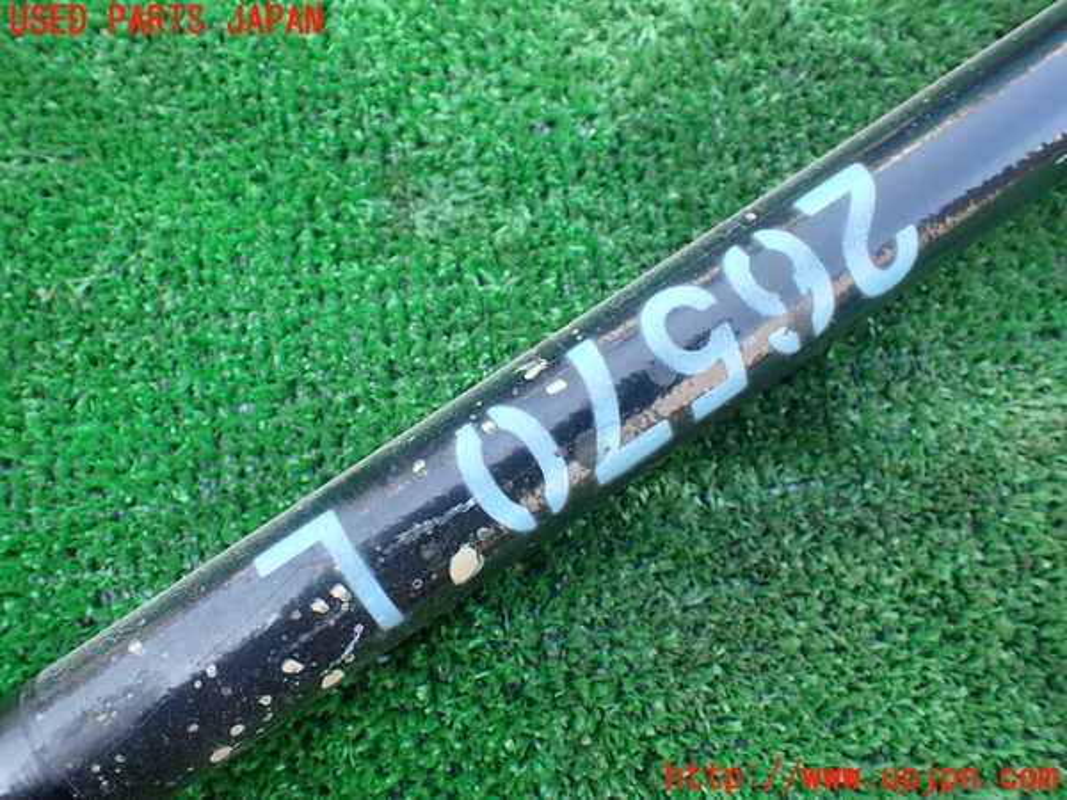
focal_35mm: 30
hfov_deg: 60.0
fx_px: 925
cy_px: 400
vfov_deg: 46.8
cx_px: 534
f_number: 2.3
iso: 125
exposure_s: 1/125
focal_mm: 5.4
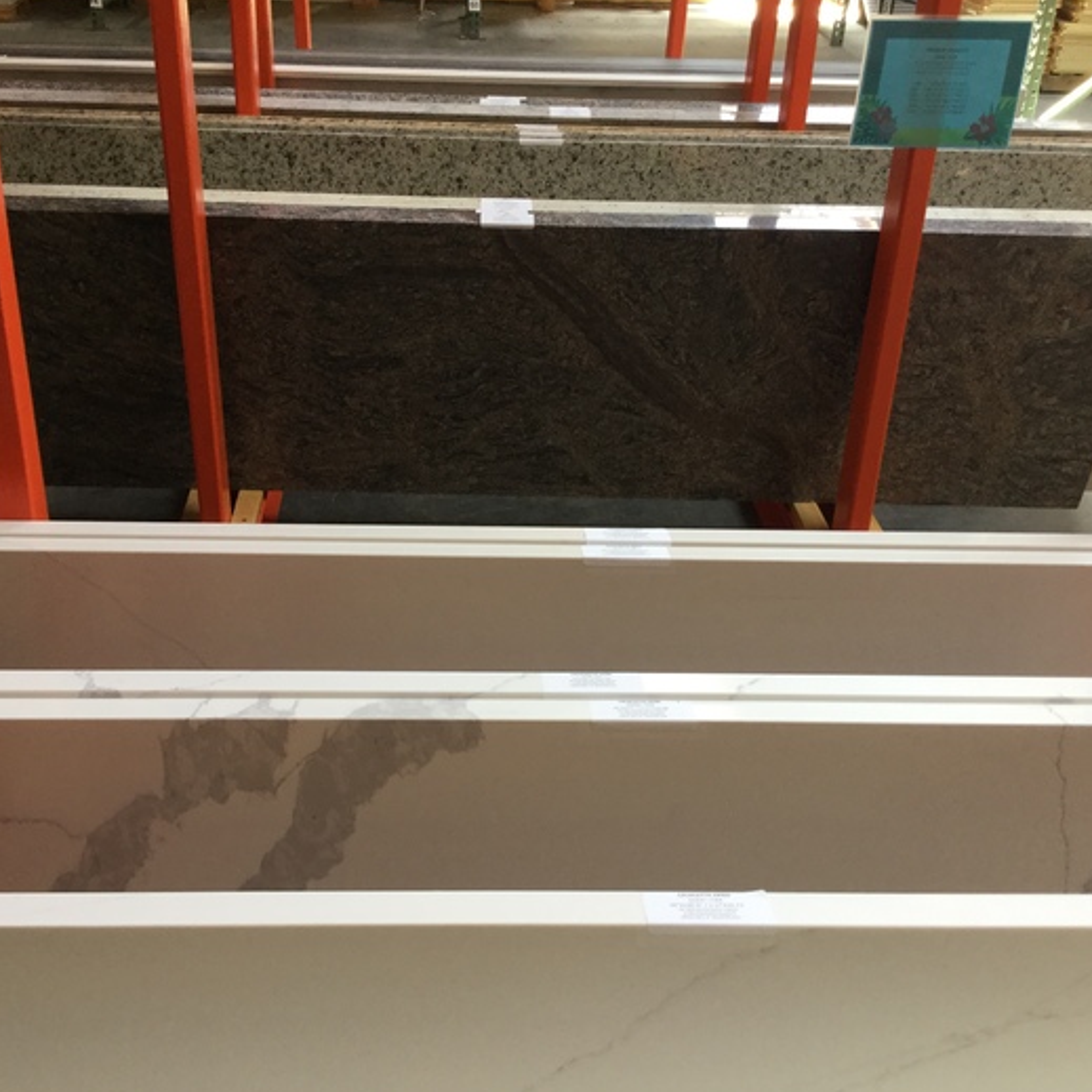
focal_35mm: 38
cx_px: 488
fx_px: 1356
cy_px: 545
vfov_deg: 43.9
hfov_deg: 43.8
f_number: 2.4
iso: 50
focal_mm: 3.3
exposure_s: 1/30
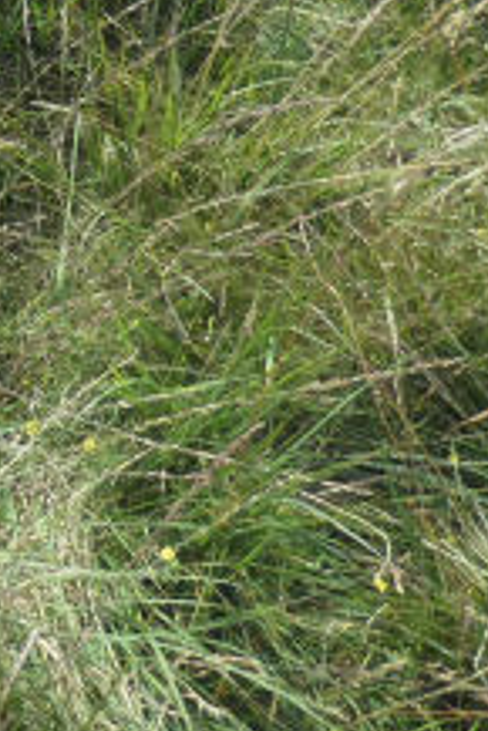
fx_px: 1746
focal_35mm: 86
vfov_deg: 21.1
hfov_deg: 13.0
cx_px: -596
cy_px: -263
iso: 80
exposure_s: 1/800
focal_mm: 3.6
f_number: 2.8
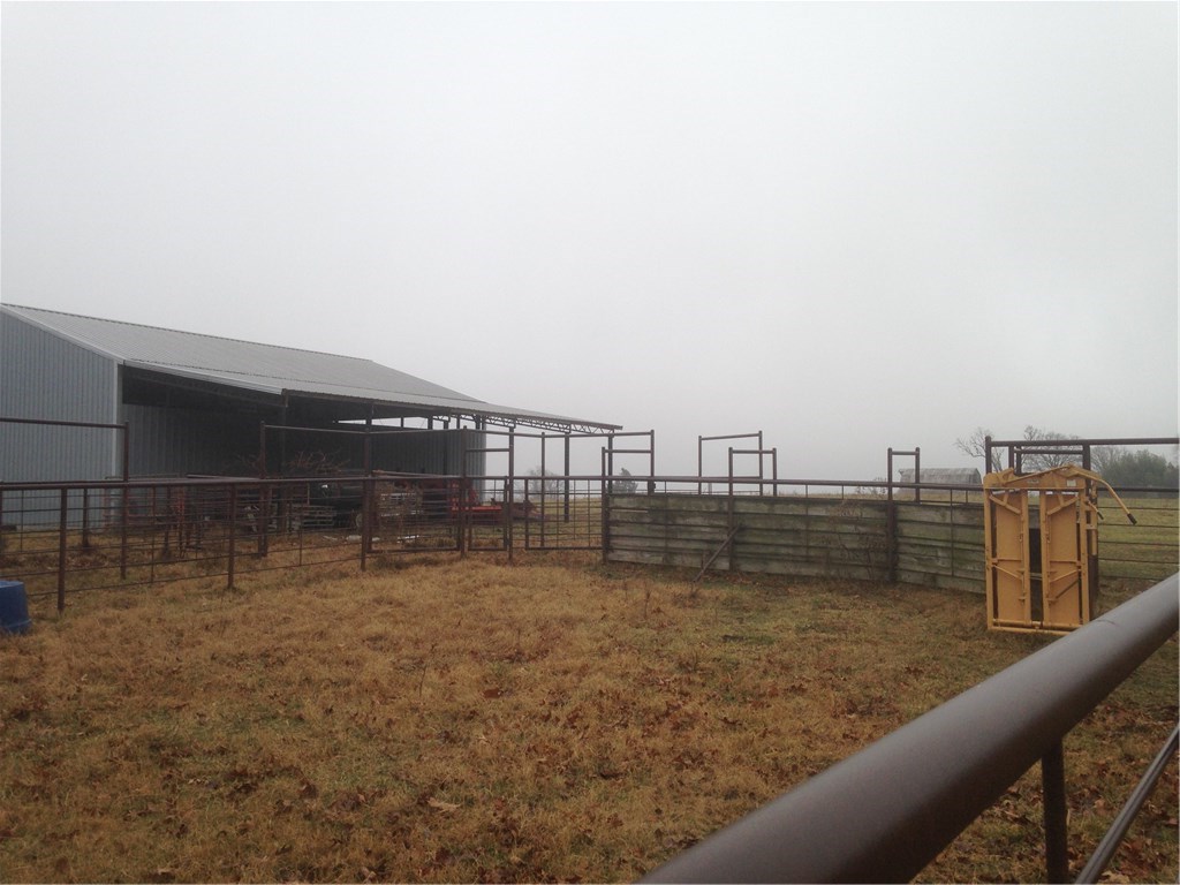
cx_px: 590
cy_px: 442
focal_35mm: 33
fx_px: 1125
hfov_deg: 55.4
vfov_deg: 42.9
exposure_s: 1/206
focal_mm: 4.12
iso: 50
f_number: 2.4
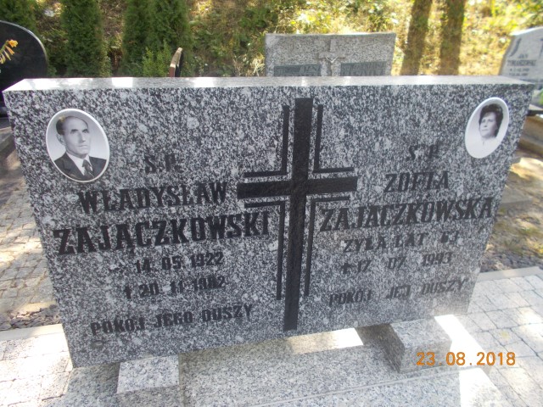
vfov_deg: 53.1
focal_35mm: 26
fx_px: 408
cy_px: 204
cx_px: 272
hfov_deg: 67.3
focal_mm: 4.6
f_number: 3.2
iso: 80
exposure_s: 1/100
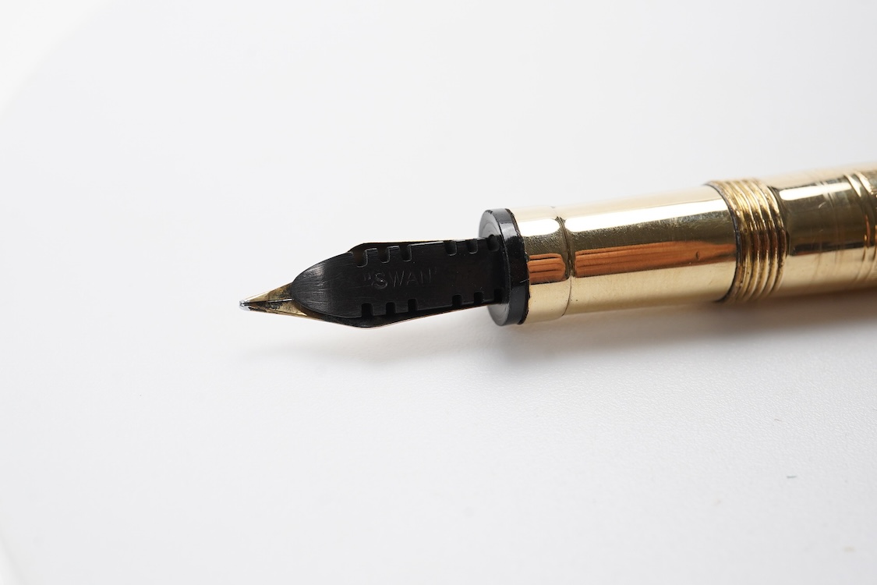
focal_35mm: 45
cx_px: 438
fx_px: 1096
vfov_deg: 29.9
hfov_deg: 43.6
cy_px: 292
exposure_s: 1/100
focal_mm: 30
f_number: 16
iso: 500
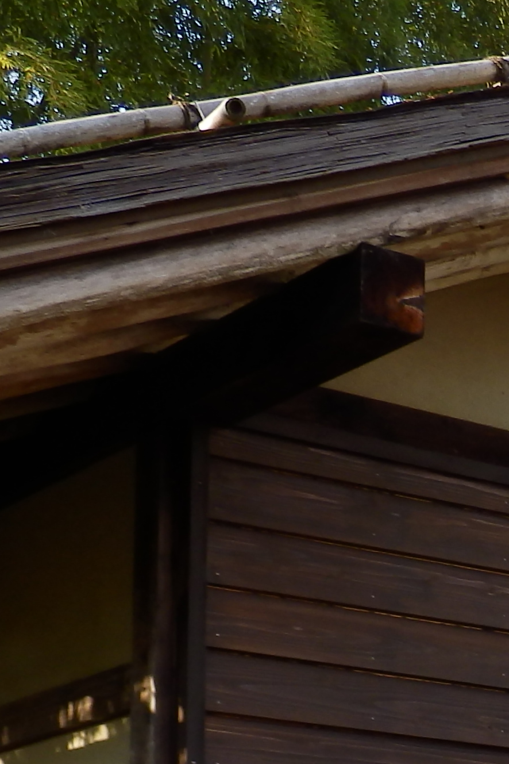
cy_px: 927
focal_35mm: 119
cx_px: 869
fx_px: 2524
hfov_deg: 10.9
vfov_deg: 16.5
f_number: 3.7
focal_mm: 5.9
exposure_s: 1/80
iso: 80
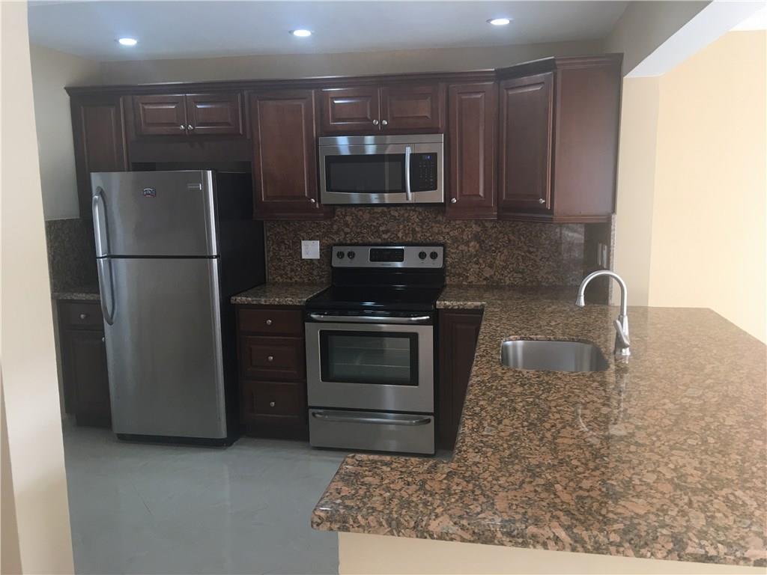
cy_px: 288
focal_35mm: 29
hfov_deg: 61.7
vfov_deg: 48.2
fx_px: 643
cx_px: 384
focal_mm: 4.15
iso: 25
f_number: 2.2
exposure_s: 1/15
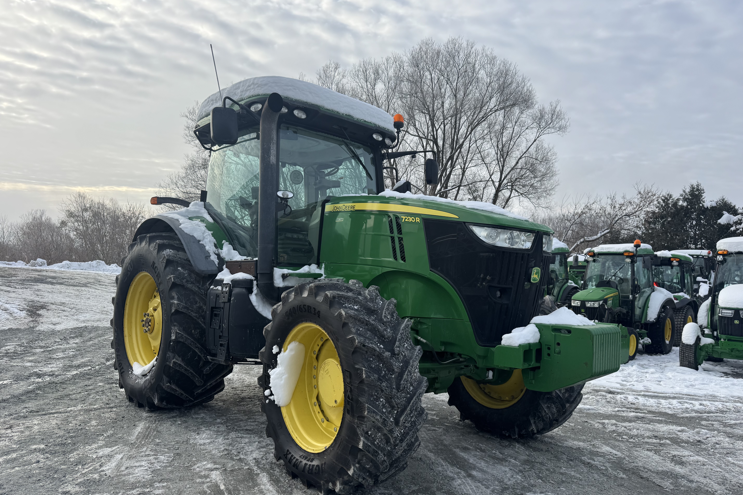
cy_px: 272
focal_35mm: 25
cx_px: 372
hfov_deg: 71.5
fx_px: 516
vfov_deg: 51.2
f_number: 1.78
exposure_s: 1/2041
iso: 80
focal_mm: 6.76
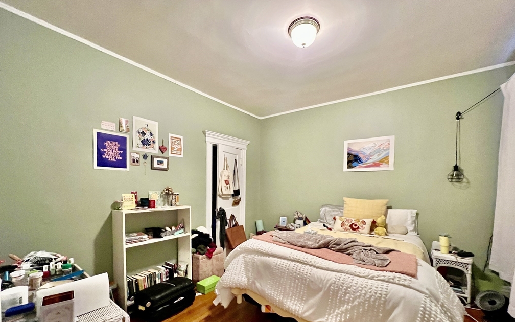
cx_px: 260
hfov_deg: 105.3
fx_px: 196
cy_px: 193
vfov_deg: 77.8
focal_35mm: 14
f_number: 1.8
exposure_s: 1/60
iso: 800
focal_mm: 1.57
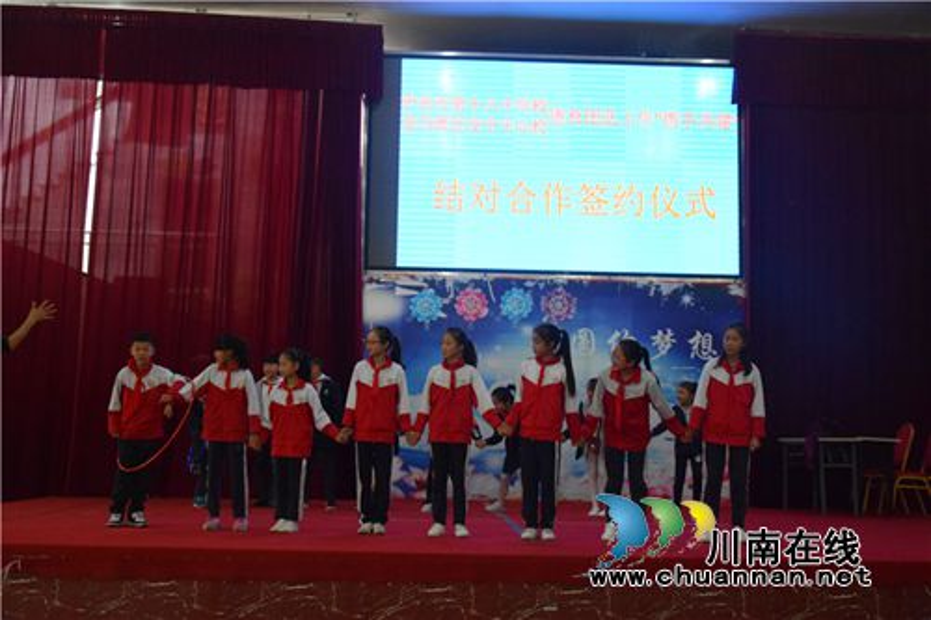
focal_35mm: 42
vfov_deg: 31.9
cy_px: 310
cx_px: 466
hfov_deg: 46.4
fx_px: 1086
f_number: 4
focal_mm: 28
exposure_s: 1/250
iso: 3200
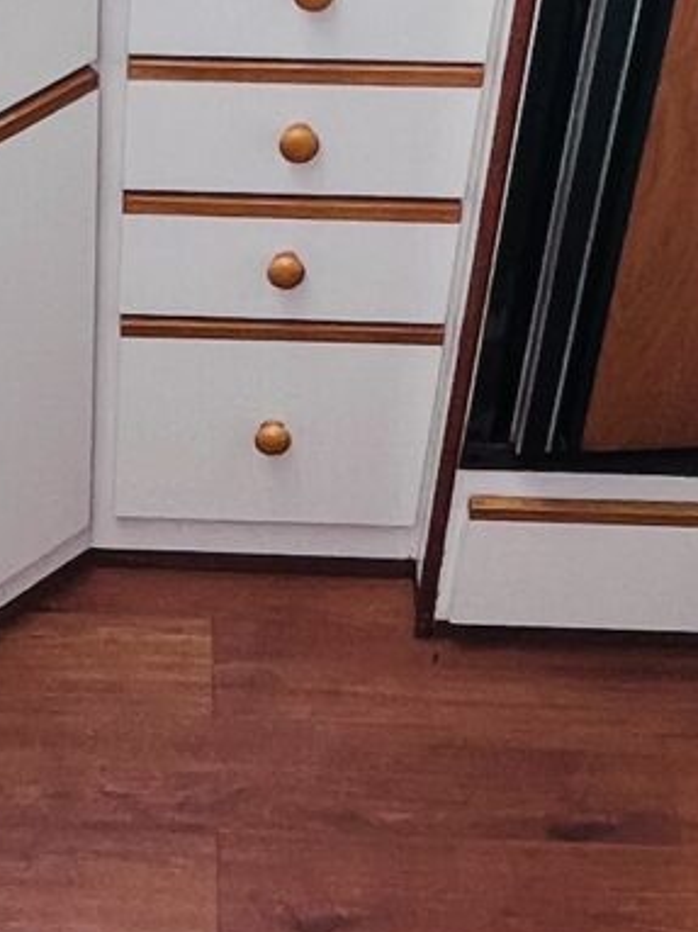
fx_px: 2340
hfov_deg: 16.5
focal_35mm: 87
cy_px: 616
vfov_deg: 22.4
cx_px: -39
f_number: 1.8
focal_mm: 1.57
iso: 50
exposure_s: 1/99
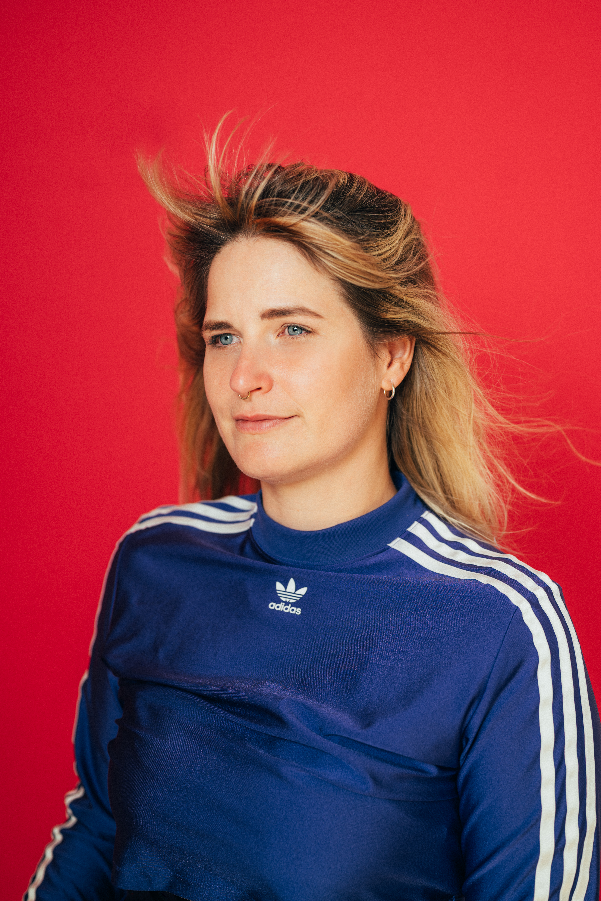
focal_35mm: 50
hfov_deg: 27.0
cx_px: 300
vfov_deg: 39.6
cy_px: 450
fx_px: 1251
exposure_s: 1/100
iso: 80
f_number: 2.8
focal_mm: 50
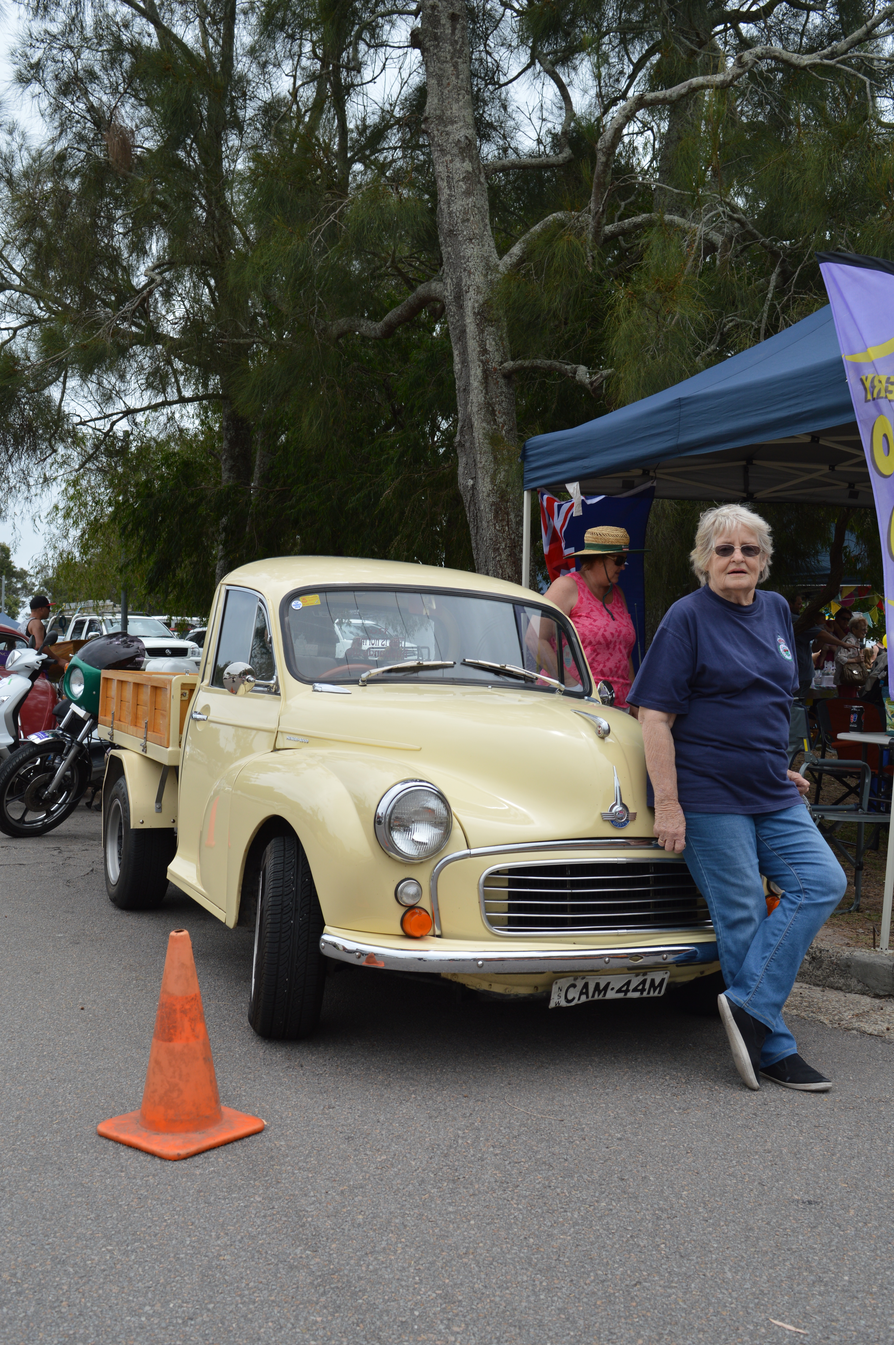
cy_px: 672
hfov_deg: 36.8
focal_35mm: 36
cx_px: 447
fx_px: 1343
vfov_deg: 53.2
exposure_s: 1/250
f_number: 8
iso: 100
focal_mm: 24
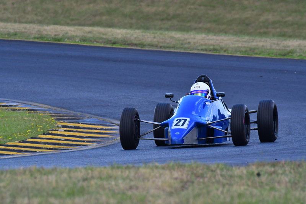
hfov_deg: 2.7
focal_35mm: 750
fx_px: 6377
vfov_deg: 1.8
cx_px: 153
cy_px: 102
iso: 1000
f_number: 11
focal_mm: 500
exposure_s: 1/640
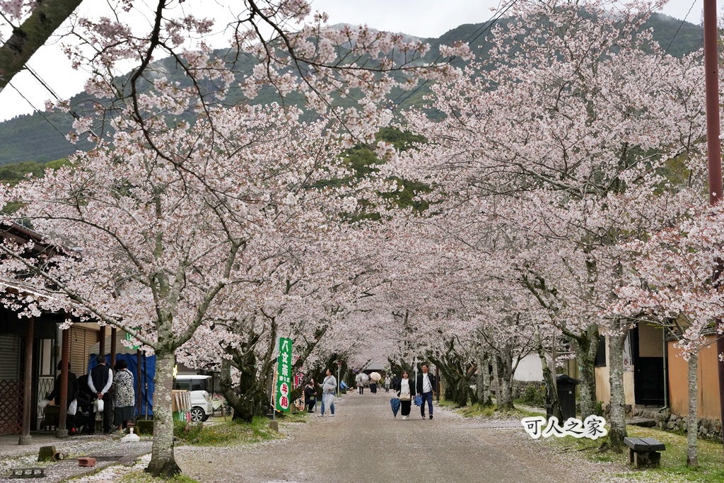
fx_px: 1323
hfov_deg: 30.6
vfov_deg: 20.7
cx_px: 362
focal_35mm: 66
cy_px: 242
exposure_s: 1/640
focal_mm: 65.8
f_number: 8
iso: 1600
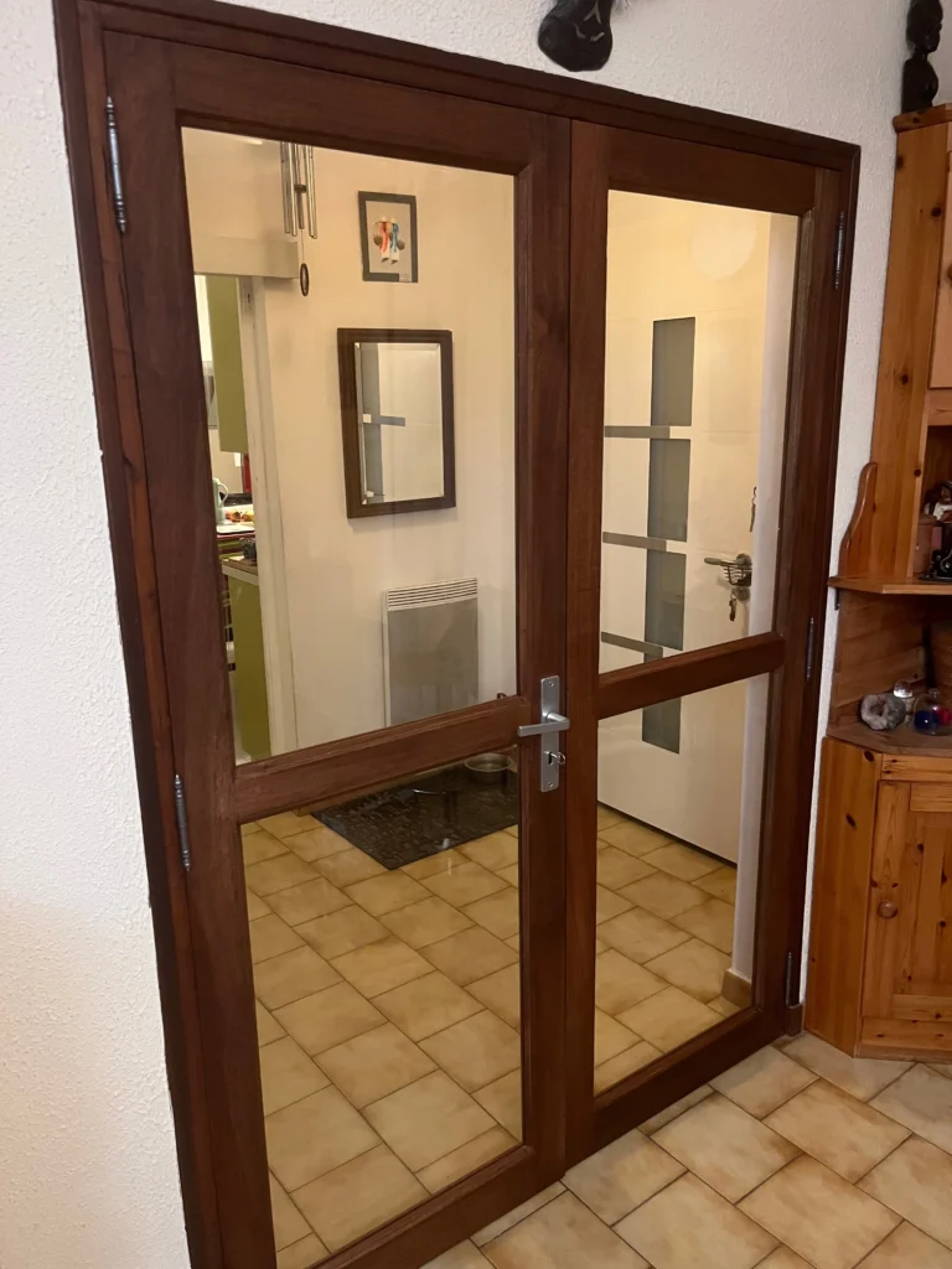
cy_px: 634
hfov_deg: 53.1
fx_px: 953
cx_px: 476
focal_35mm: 26
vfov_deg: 67.3
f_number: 1.6
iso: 500
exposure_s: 1/33
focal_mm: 5.1
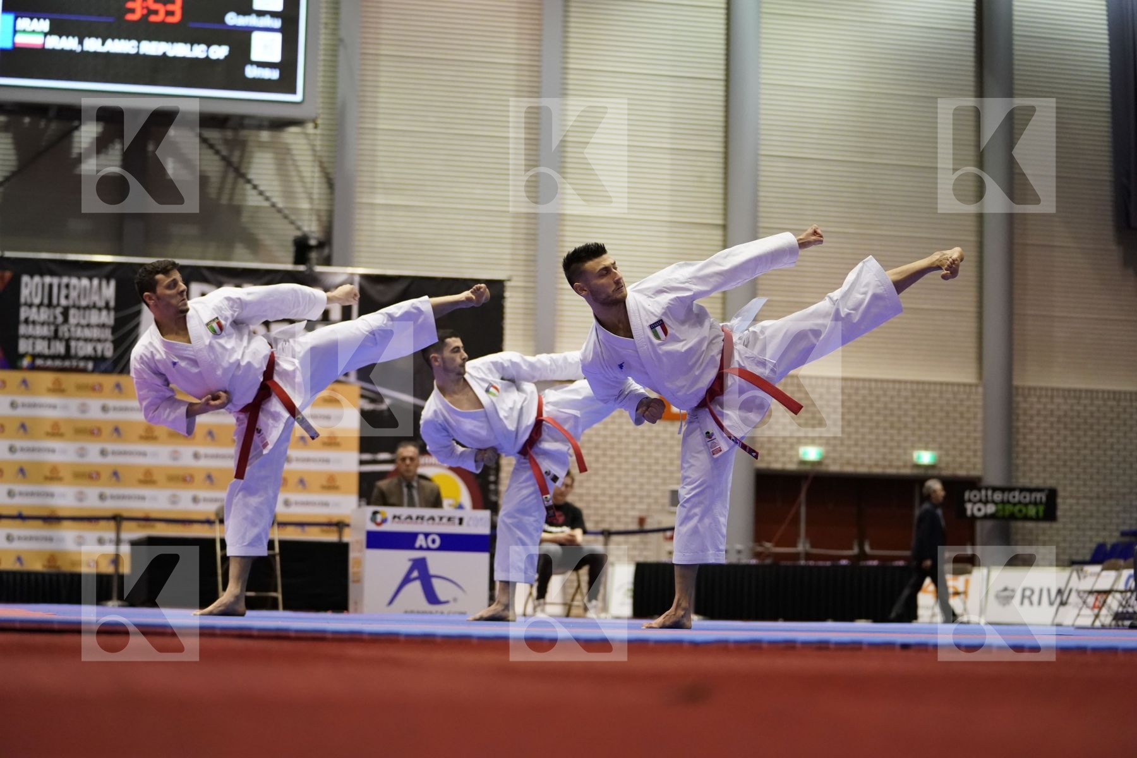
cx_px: 568
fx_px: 2495
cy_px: 379
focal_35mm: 79
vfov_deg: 17.3
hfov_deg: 25.7
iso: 4000
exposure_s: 1/1000
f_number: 2.8
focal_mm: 79
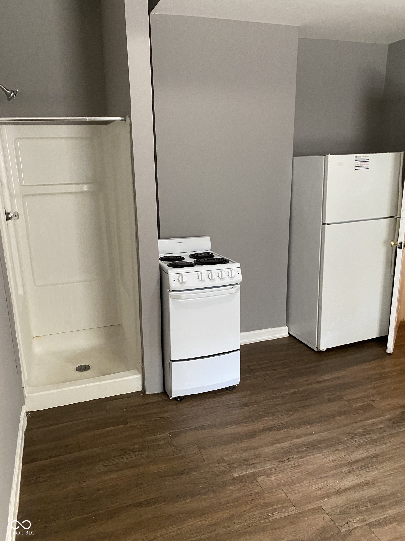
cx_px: 202
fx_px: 406
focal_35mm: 26
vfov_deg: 67.3
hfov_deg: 53.1
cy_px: 270
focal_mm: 4.25
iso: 500
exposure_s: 1/60
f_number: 1.8
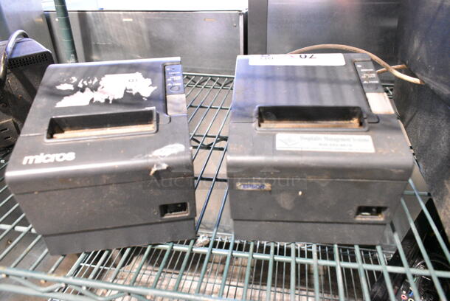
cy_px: 150
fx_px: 338
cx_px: 225
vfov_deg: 48.0
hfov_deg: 67.3
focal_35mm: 27
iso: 6400
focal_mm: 18
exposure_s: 1/125
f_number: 5.6
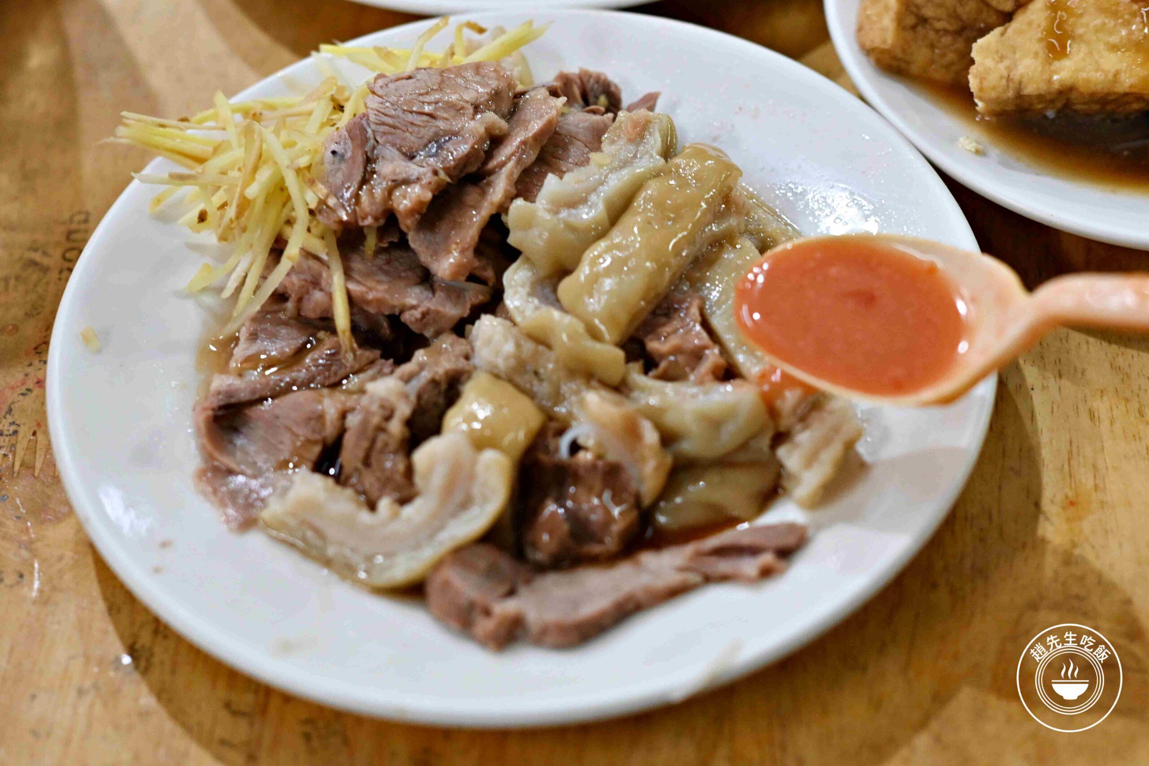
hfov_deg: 27.0
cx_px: 574
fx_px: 2394
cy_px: 383
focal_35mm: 75
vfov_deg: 18.2
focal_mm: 50
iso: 1250
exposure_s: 1/200
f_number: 3.2
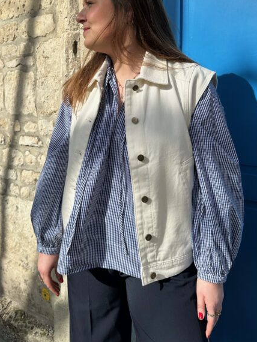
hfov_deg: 44.2
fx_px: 317
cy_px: 125
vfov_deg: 56.0
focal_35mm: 32
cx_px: 129
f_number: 1.78
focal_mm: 6.86
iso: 80
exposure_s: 1/5263
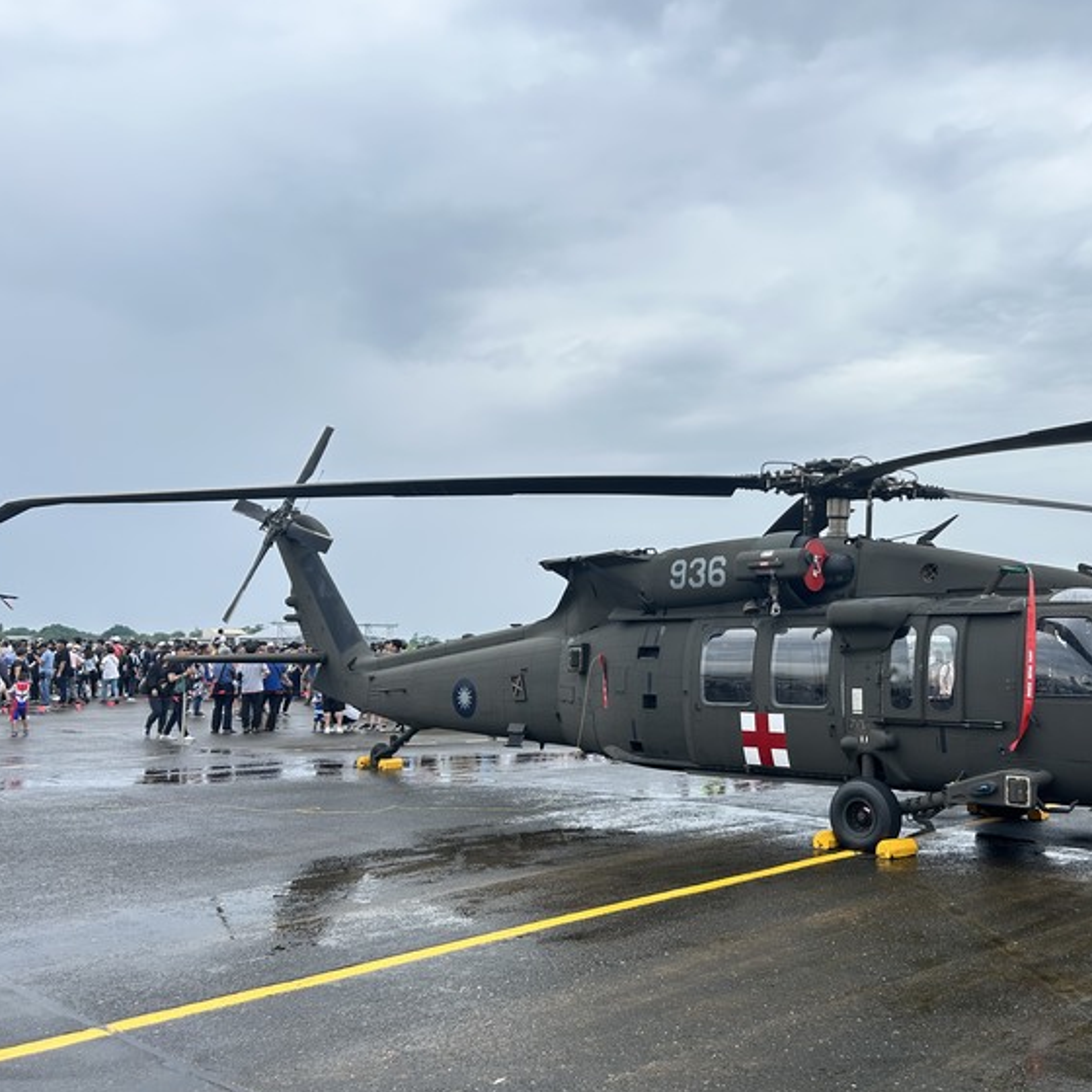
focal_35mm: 32
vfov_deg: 51.1
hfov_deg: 50.0
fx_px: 1142
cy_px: 559
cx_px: 743
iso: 50
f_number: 1.5
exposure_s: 1/1079
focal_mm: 5.7
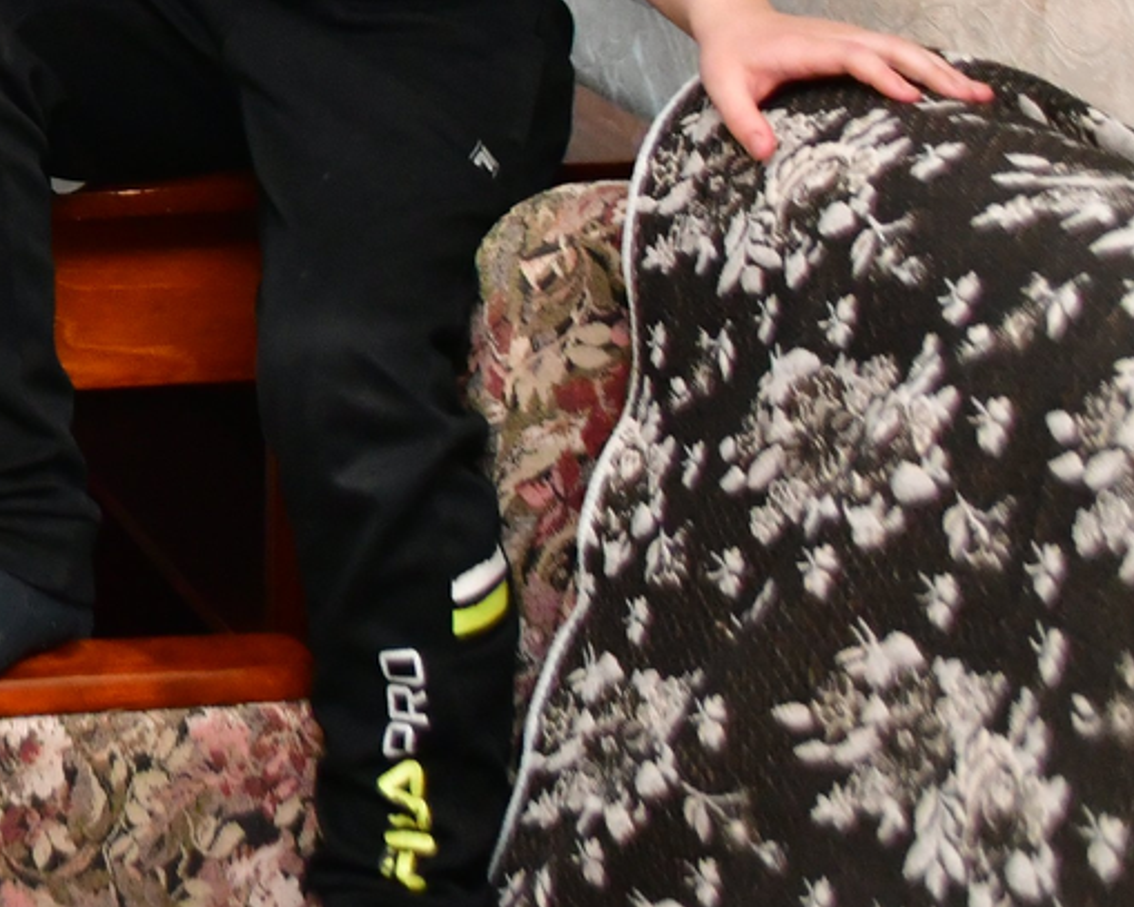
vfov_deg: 12.1
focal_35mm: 124
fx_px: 4161
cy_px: -208
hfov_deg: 14.4
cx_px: -608
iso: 2000
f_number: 4
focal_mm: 28
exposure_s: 1/250
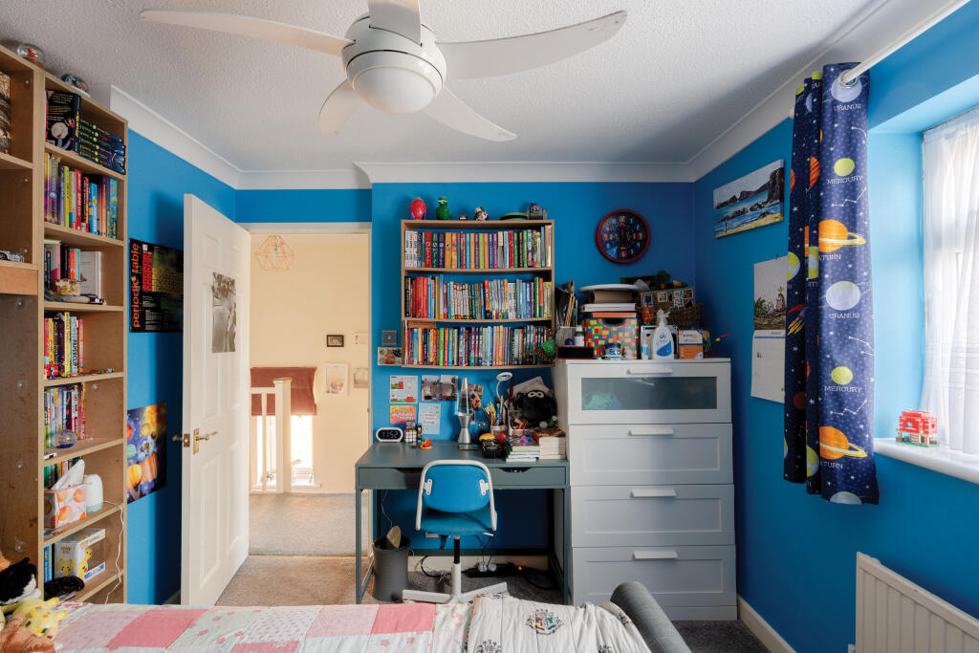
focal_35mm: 16
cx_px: 490
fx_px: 435
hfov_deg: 96.7
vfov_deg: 73.8
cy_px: 326
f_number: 11
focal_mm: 16
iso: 400
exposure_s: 1/25
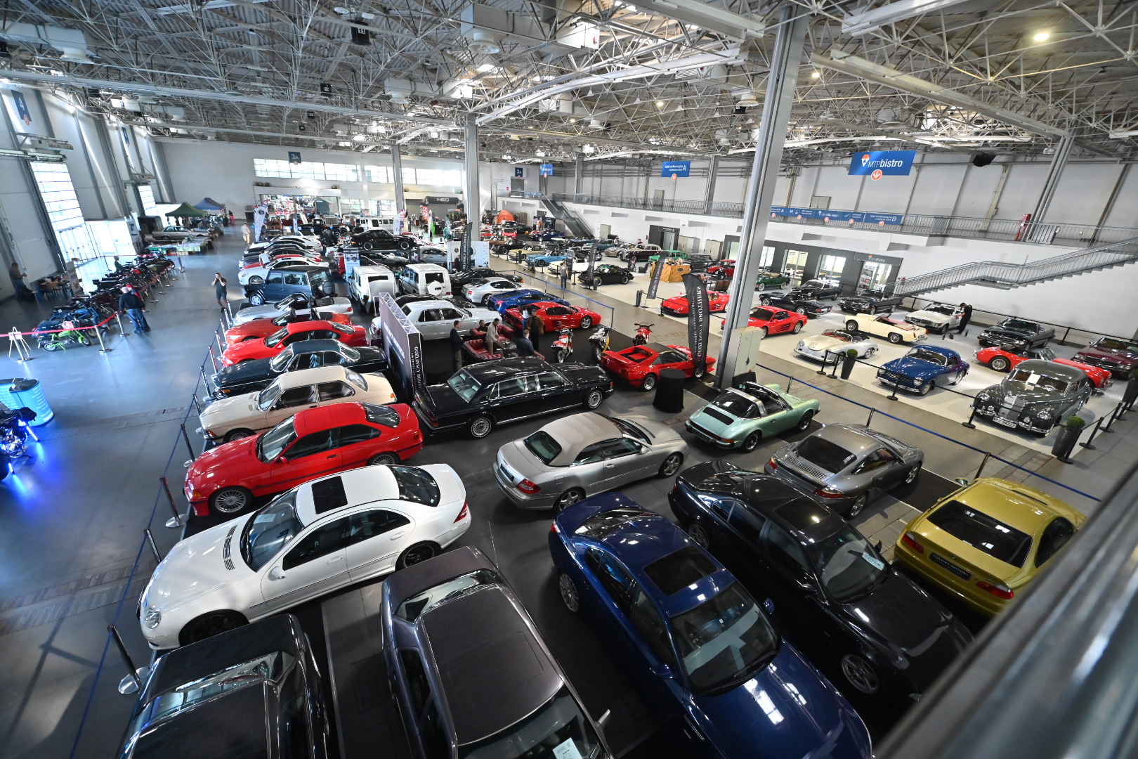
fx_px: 443
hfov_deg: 104.3
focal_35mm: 14
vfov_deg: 81.2
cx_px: 569
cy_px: 380
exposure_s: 1/400
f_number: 2.8
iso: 4000
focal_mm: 14
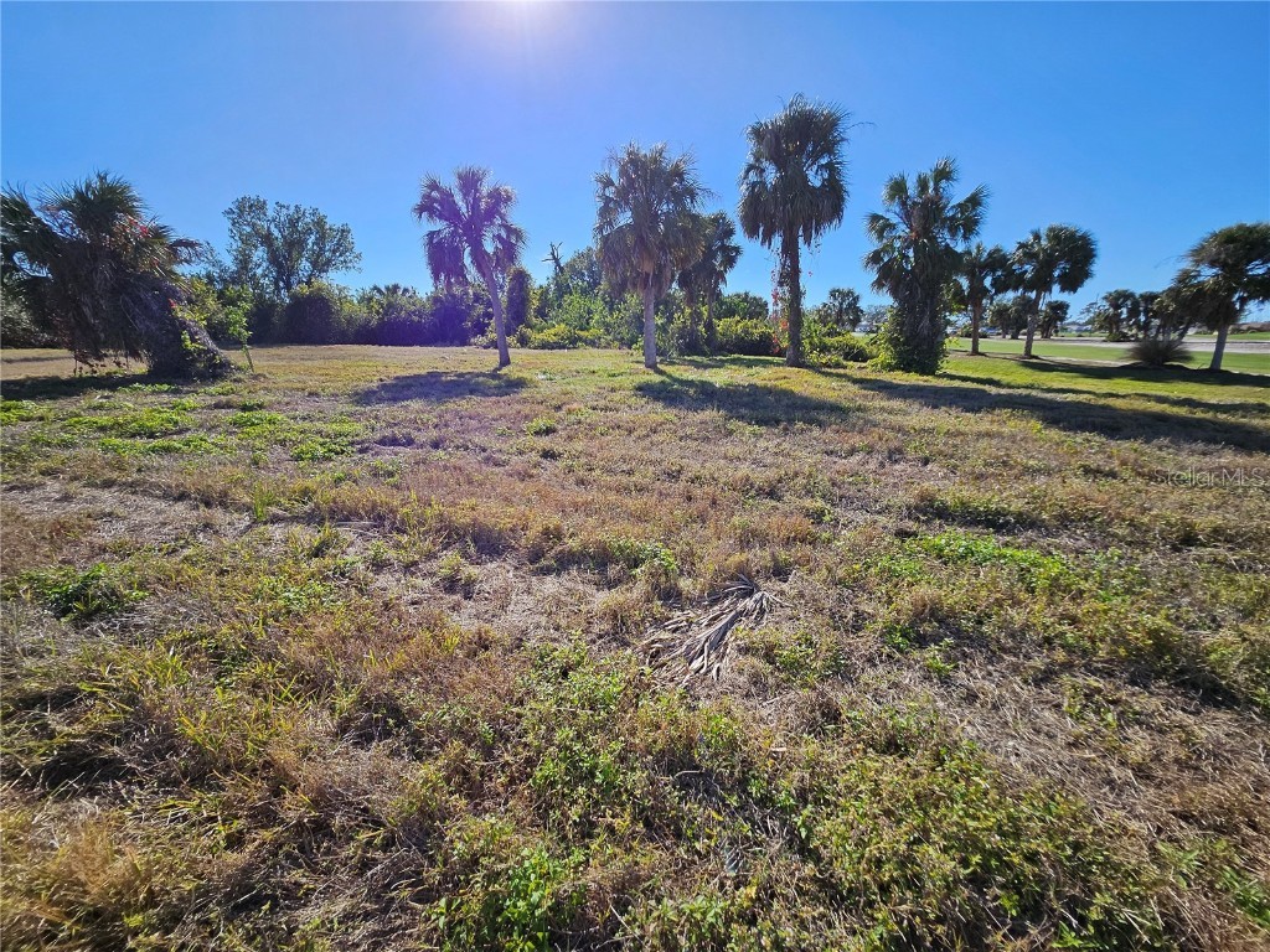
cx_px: 635
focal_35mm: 13
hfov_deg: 106.2
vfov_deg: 89.9
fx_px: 477
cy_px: 476
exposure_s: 1/1154
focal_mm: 1.7
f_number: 2.2
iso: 32
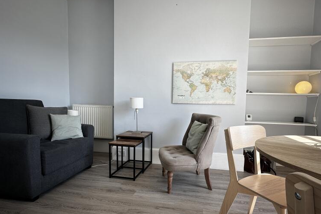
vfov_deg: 61.7
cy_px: 120
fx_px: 178
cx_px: 170
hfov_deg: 83.9
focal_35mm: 20
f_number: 2.2
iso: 40
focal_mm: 2.22
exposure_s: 1/156
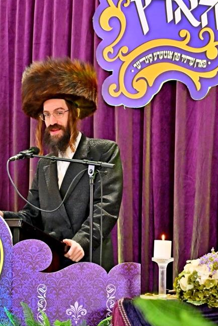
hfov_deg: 7.5
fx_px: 1671
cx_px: 51
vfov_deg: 11.2
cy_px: 229
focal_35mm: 184
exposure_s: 1/200
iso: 1000
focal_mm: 78
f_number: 4
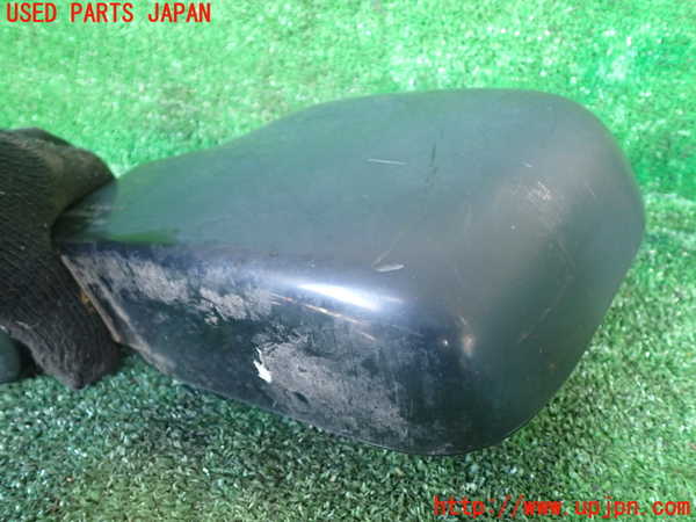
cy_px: 261
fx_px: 603
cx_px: 348
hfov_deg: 60.0
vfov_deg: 46.8
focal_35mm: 30
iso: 400
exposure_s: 1/30
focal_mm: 5.4
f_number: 2.3
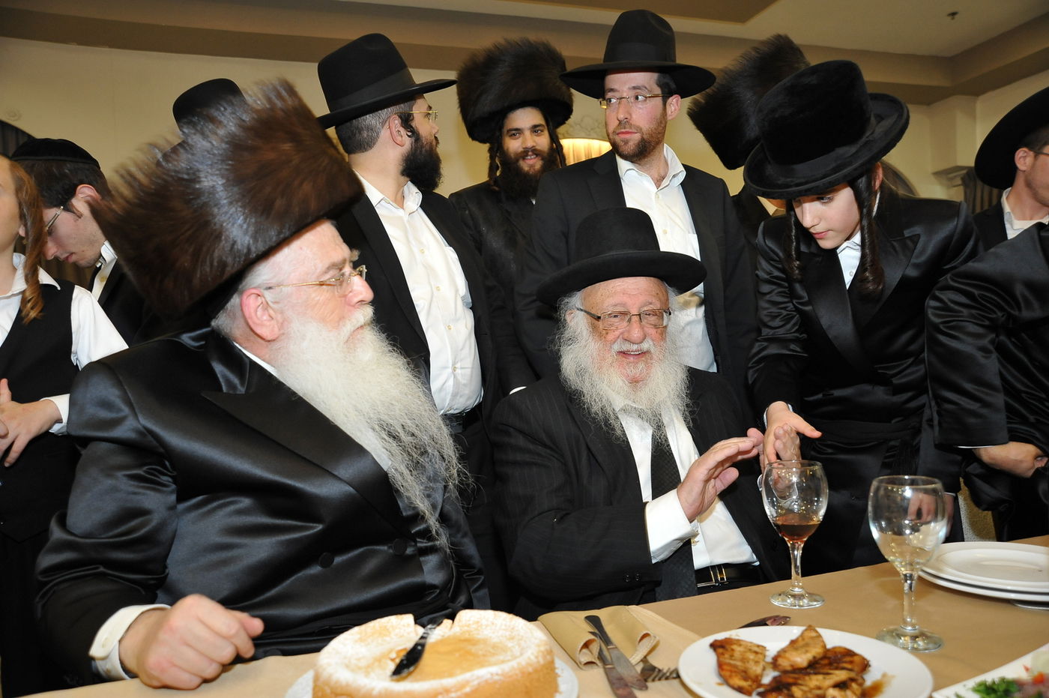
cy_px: 349
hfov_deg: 62.0
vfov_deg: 43.5
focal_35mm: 30
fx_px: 873
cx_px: 524
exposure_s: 1/100
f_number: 4
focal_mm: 30
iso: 2000
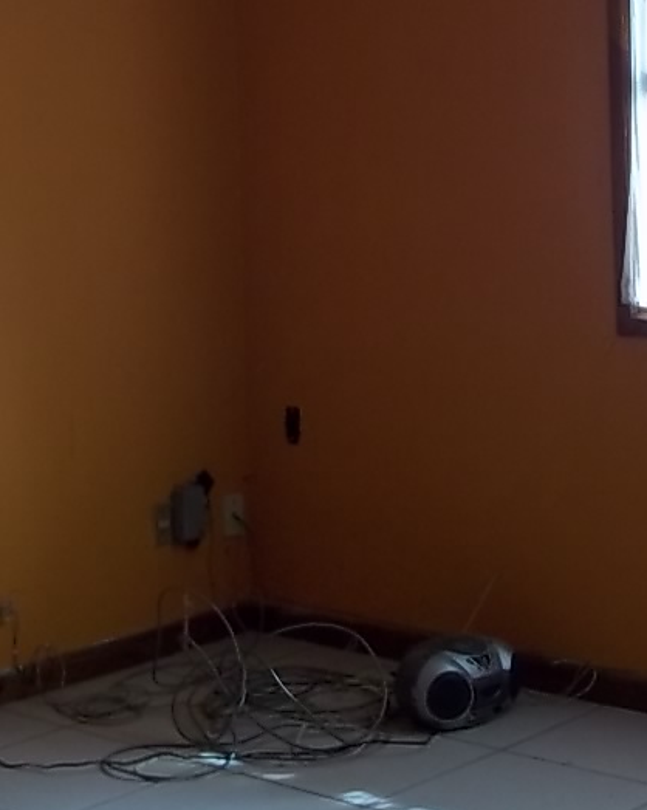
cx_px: 418
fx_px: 2060
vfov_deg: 21.8
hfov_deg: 17.8
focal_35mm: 86
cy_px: 99
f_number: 3.1
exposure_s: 1/30
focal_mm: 6.5
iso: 156
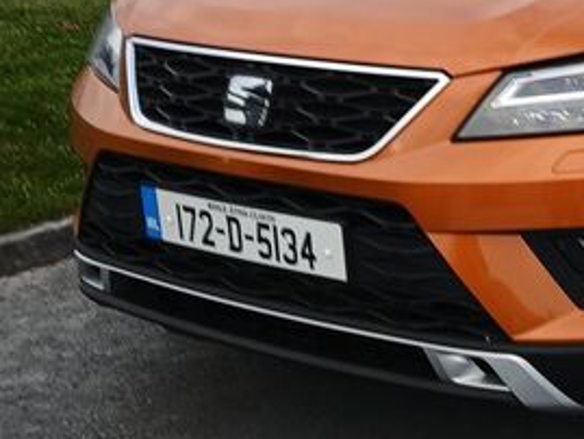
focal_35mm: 58
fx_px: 979
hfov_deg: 30.6
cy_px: 165
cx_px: 595
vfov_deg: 25.2
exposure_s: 1/50
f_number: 1.8
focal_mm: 3.98
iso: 25
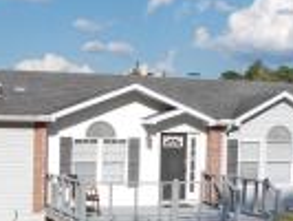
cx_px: 129
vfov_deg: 18.8
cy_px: 170
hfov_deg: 25.0
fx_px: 661
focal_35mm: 78
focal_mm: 4.6
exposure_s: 1/250
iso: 80
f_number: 8
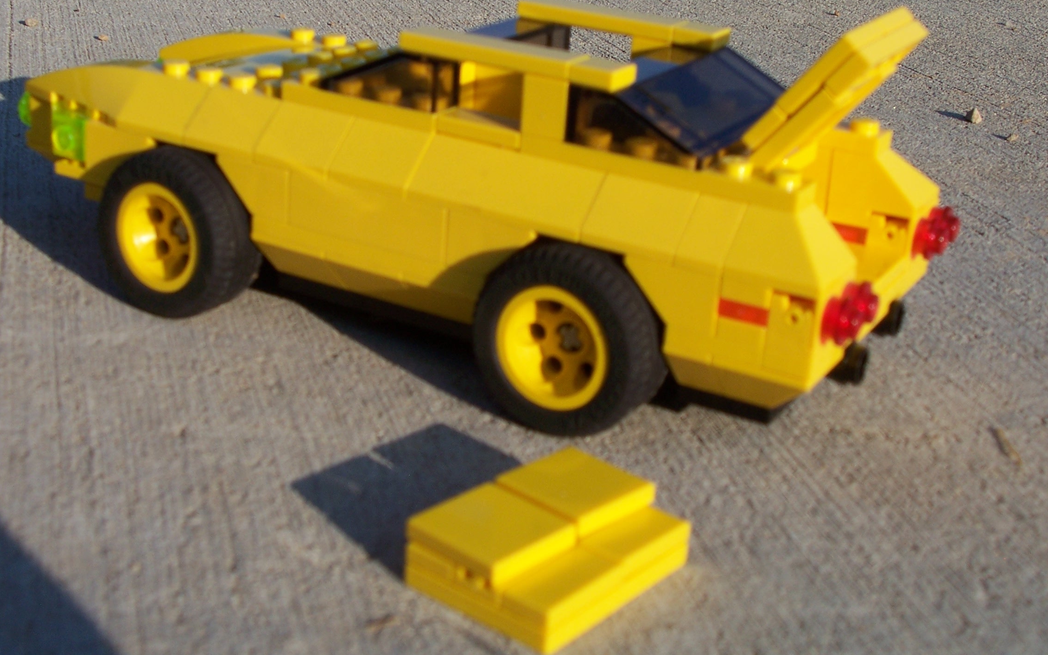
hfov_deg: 37.5
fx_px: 1542
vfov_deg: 24.0
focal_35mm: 54
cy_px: 277
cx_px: 526
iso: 80
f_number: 4.8
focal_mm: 8.6
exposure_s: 1/500
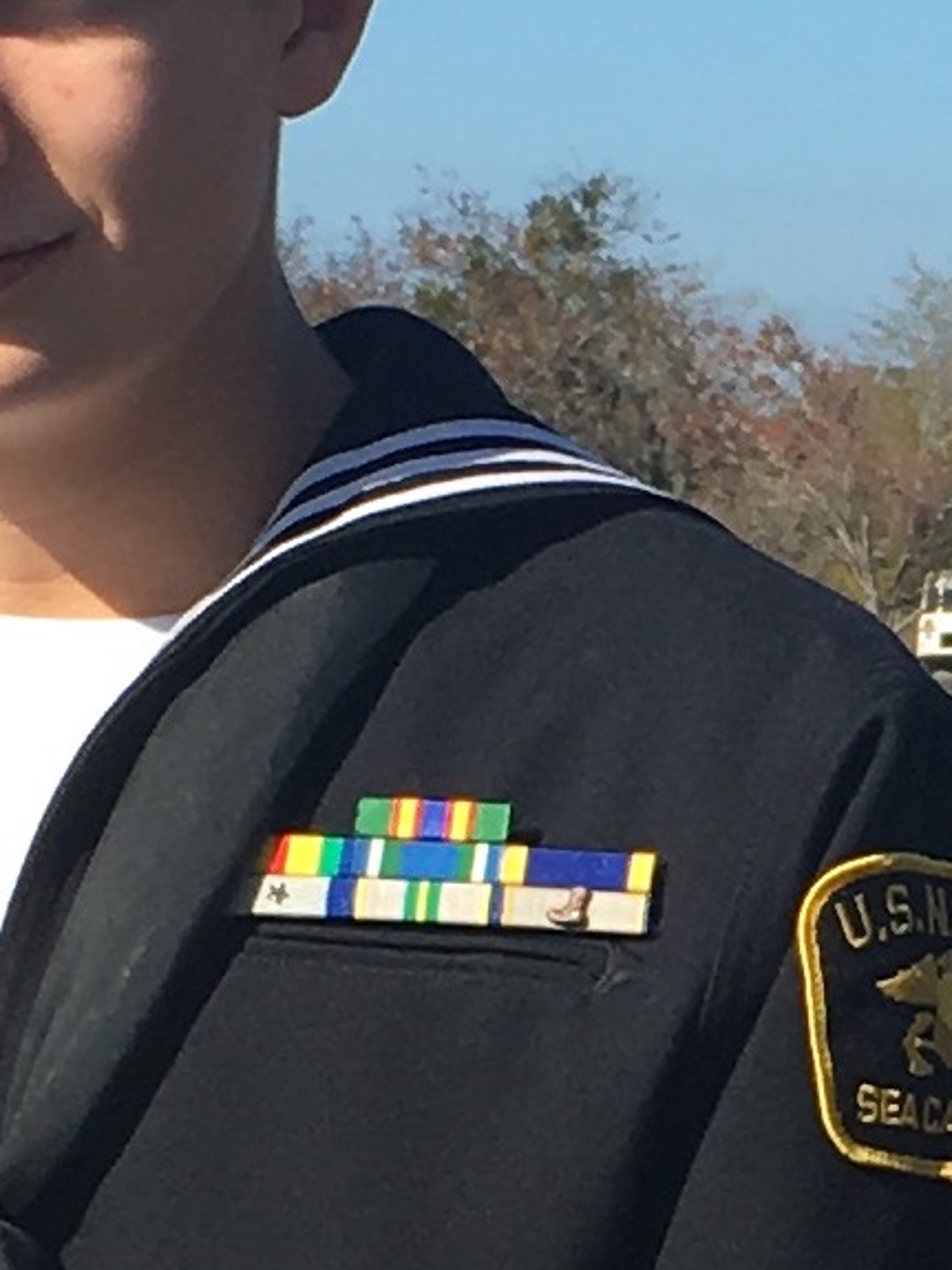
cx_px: 172
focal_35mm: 58
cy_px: 106
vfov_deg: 31.5
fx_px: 2128
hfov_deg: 24.8
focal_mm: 4.15
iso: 25
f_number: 2.2
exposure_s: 1/1326
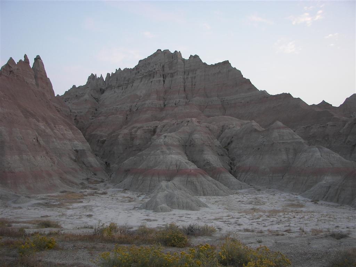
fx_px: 370
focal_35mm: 36
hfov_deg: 51.4
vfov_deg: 39.7
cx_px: 178
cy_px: 134
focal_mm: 6
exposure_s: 1/30
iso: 64
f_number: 2.8
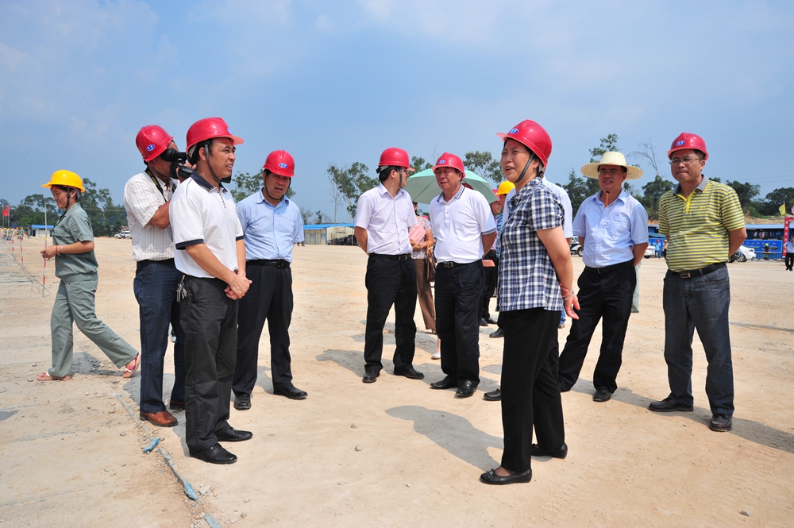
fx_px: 529
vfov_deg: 53.1
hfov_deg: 73.8
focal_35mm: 24
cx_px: 397
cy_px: 264
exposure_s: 1/800
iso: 640
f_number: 14
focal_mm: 24
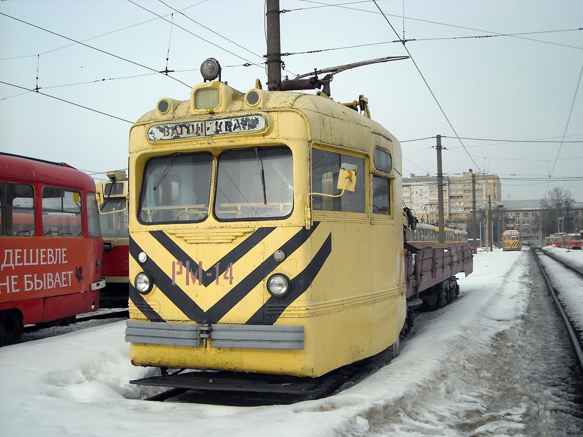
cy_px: 218
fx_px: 741
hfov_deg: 42.9
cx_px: 292
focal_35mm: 44
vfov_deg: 32.9
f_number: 6.1
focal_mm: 7.1
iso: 64
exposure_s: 1/309
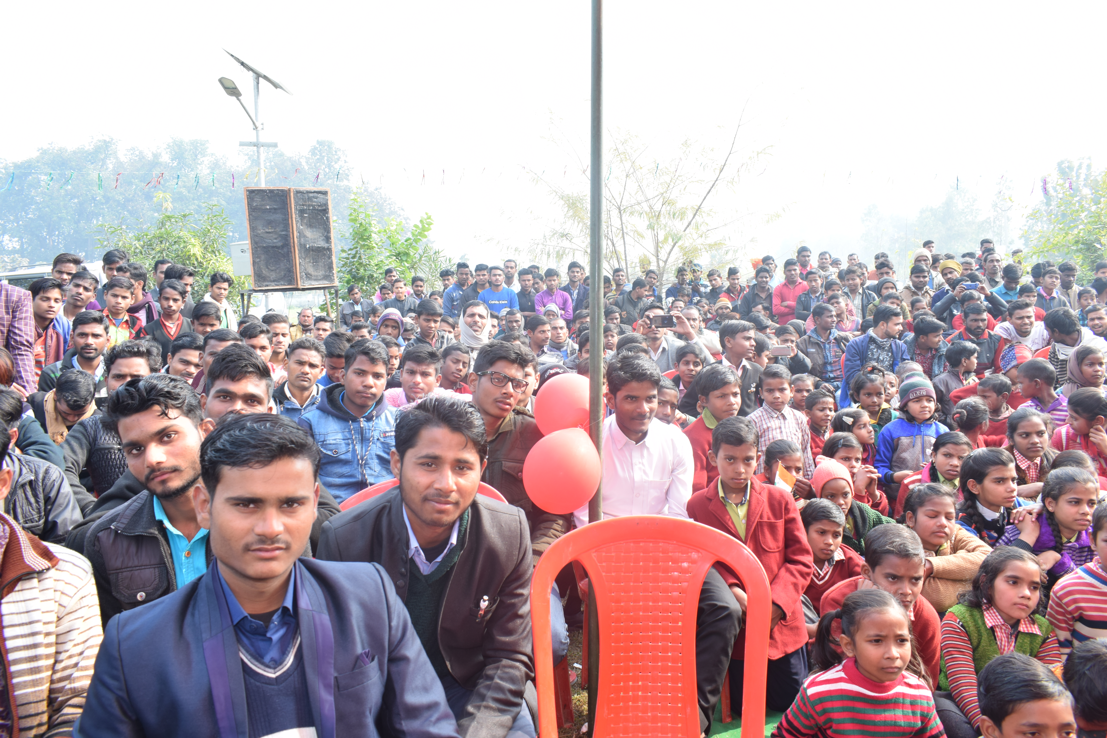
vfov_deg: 47.9
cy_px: 369
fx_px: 830
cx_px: 554
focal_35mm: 27
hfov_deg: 67.4
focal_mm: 18
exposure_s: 1/80
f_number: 8
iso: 200
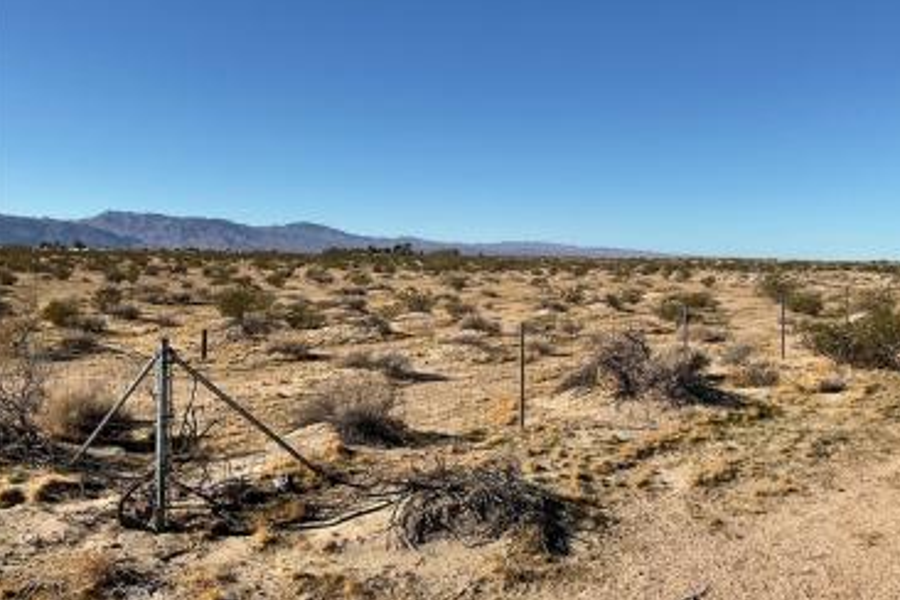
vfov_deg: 39.8
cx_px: 482
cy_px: 241
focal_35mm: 33
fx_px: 825
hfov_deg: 57.2
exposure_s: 1/2801
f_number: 1.8
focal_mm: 3
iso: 16
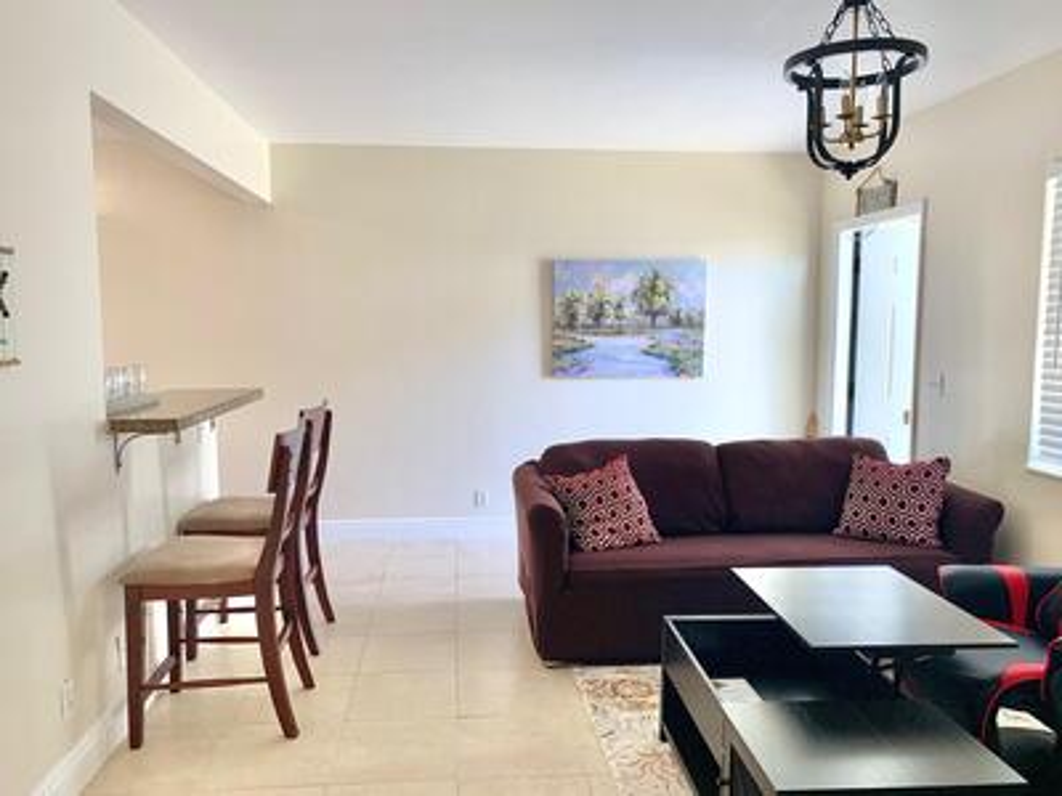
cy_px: 398
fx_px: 798
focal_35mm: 26
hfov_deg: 67.3
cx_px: 531
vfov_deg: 53.1
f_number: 1.8
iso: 100
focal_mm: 4.25
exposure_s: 1/120
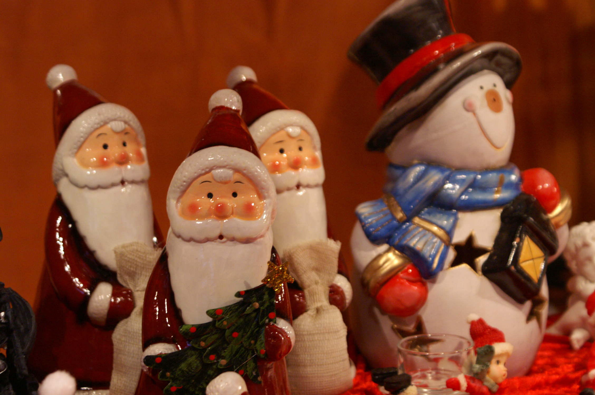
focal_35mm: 90
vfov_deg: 15.1
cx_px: 298
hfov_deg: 22.7
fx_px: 1485
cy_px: 198
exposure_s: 1/30
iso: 800
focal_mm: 60
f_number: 5.6
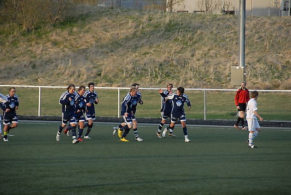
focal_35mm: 300
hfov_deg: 6.9
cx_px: 146
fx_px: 2428
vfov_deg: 4.6
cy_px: 98
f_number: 6.3
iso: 800
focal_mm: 200
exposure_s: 1/350
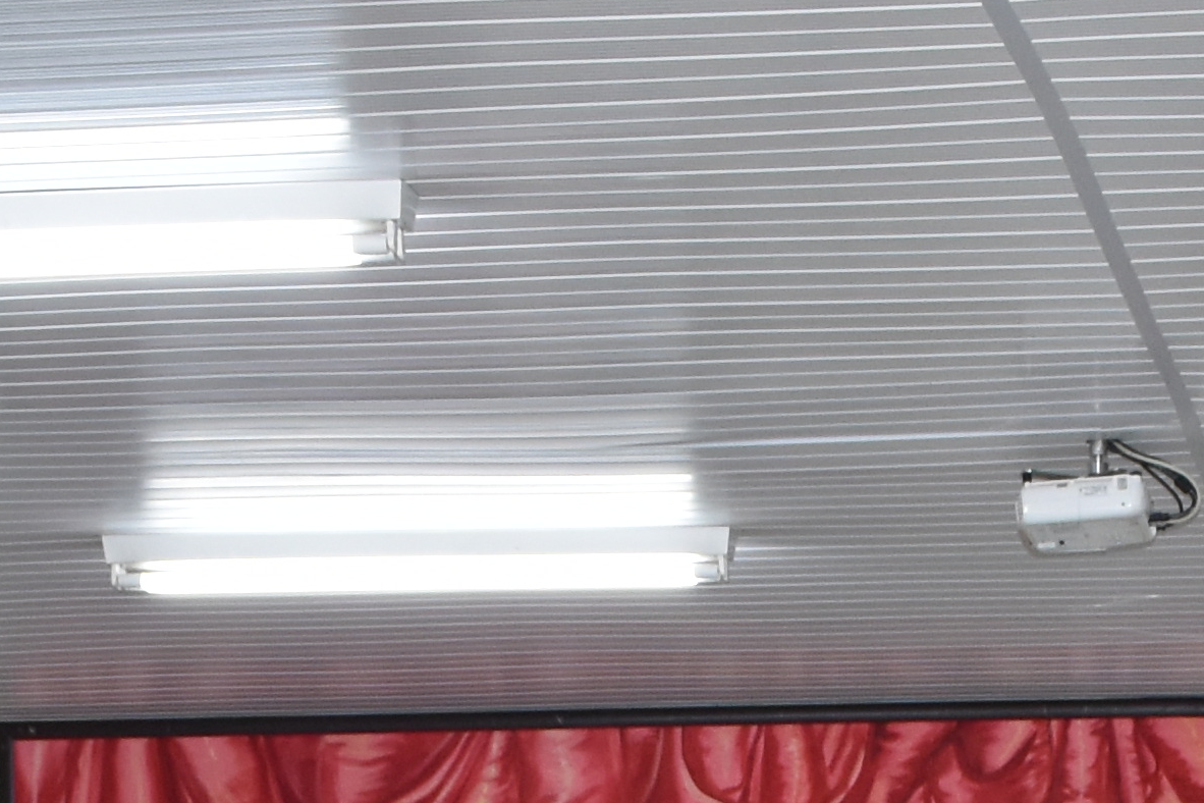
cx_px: 911
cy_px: 1951
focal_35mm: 137
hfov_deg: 14.9
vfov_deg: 9.0
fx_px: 4582
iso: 800
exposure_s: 1/100
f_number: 5
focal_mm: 18
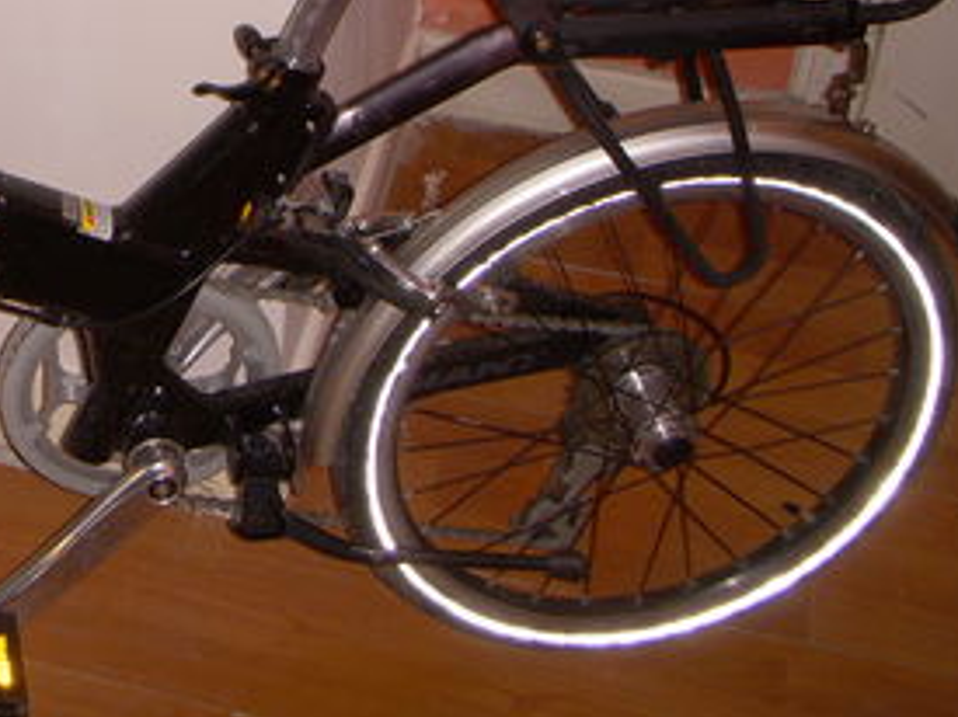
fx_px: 2296
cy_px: 24
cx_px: -7
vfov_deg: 17.4
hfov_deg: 22.6
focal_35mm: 83
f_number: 3.3
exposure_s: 1/40
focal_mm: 6.3
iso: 125
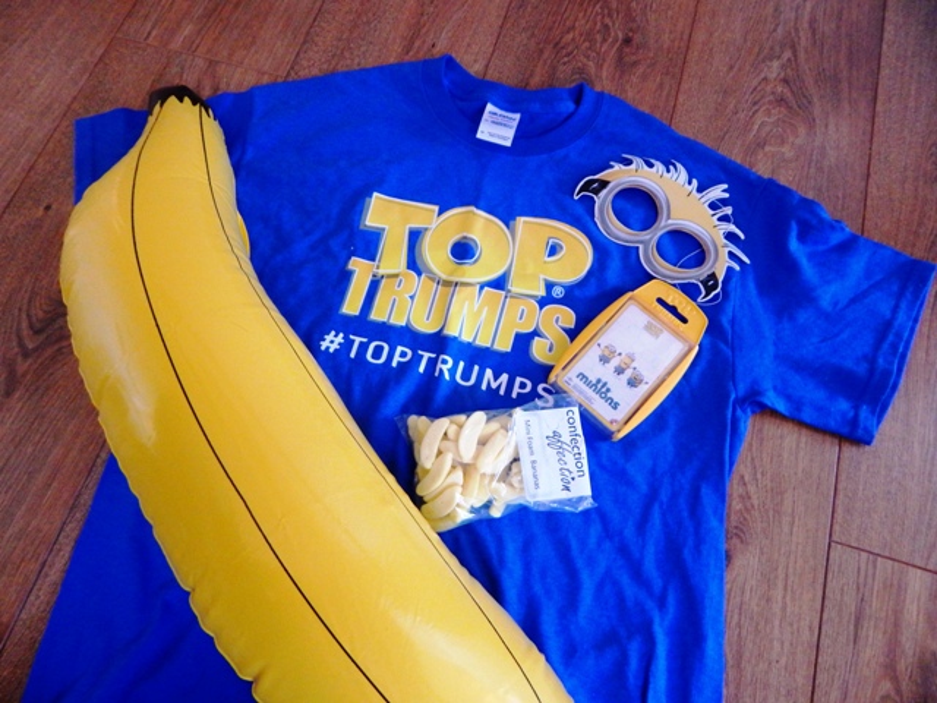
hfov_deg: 76.4
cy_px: 352
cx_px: 468
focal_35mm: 22
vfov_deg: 61.1
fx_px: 596
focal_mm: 4
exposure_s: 1/30
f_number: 3
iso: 400
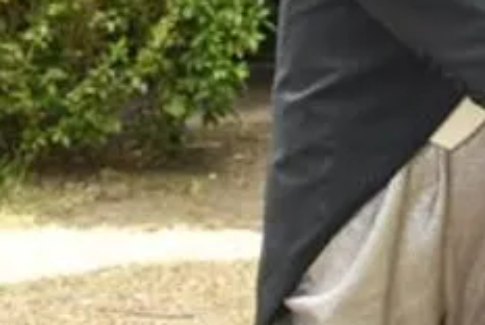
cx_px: 629
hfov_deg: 15.4
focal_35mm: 127
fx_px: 1713
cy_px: -194
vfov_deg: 10.4
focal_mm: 38
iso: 320
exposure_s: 1/160
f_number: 5
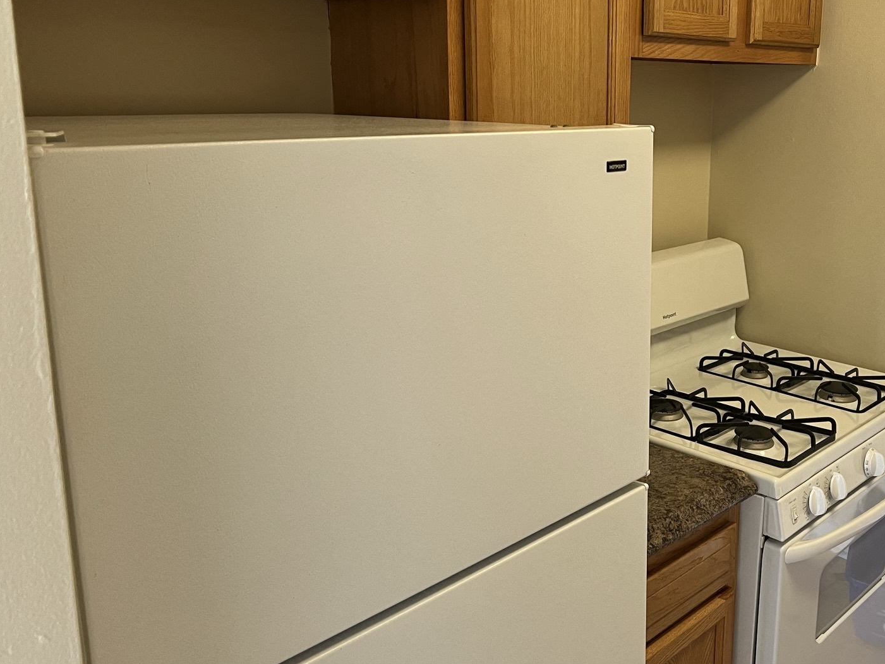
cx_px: 644
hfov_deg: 47.5
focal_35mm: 38
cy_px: 287
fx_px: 972
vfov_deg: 37.7
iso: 125
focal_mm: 5.7
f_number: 1.5
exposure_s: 1/60
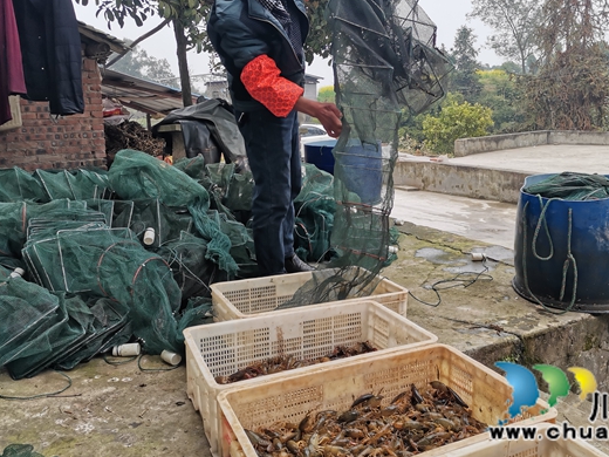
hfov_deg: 56.3
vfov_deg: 44.0
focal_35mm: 32
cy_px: 191
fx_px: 563
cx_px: 371
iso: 50
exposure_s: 1/290
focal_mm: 4.75
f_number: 1.8
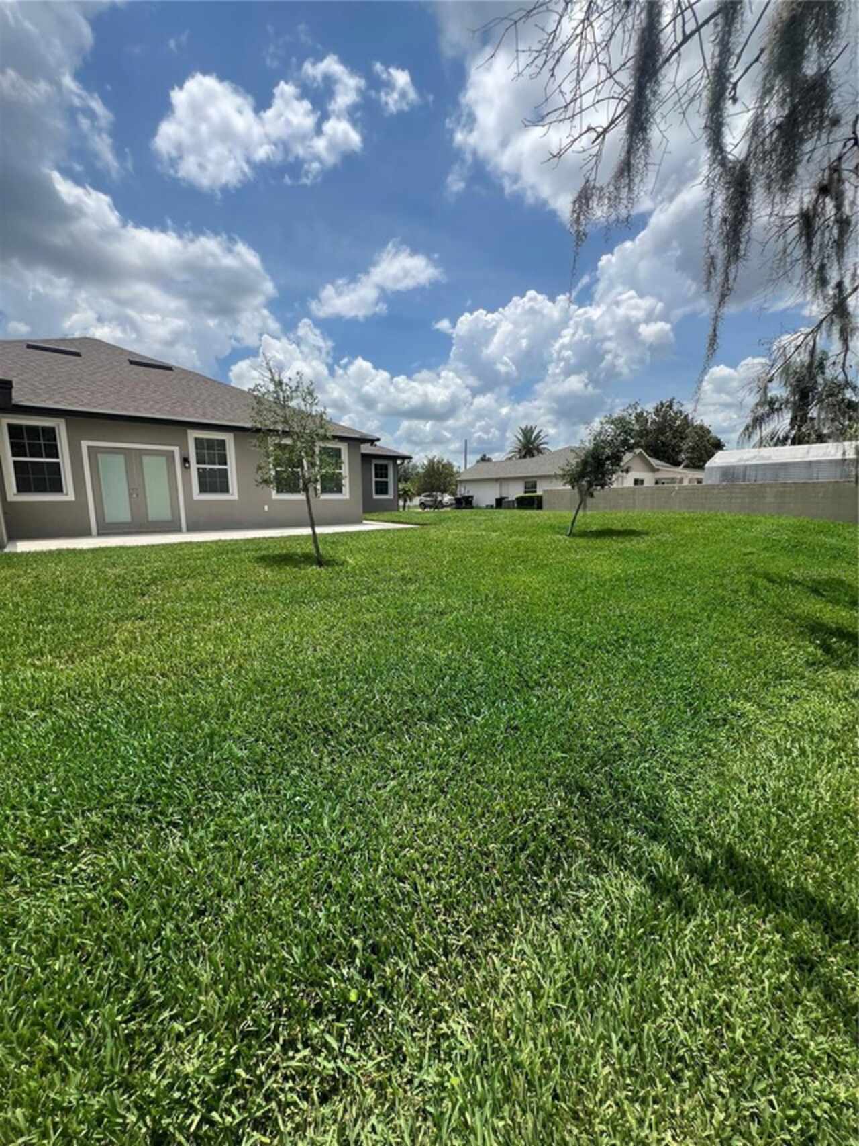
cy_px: 573
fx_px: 430
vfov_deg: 106.2
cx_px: 430
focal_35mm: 13
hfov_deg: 89.9
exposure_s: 1/1876
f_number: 1.8
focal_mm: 1.57
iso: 32
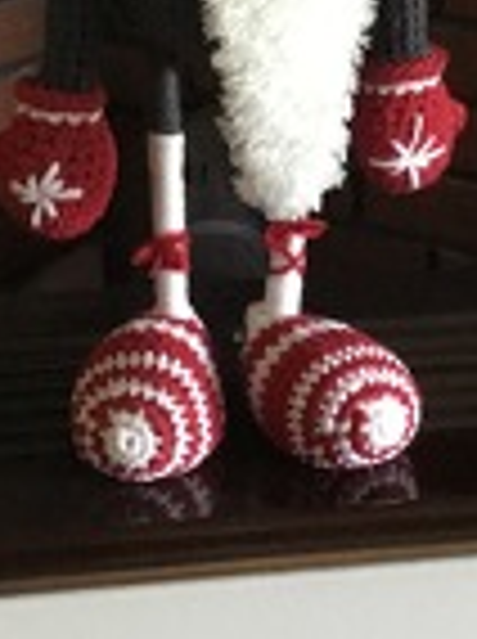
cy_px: 0
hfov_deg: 14.4
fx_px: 1880
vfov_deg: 18.8
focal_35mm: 102
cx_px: 302
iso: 200
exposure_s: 1/25
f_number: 2.4
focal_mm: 3.3
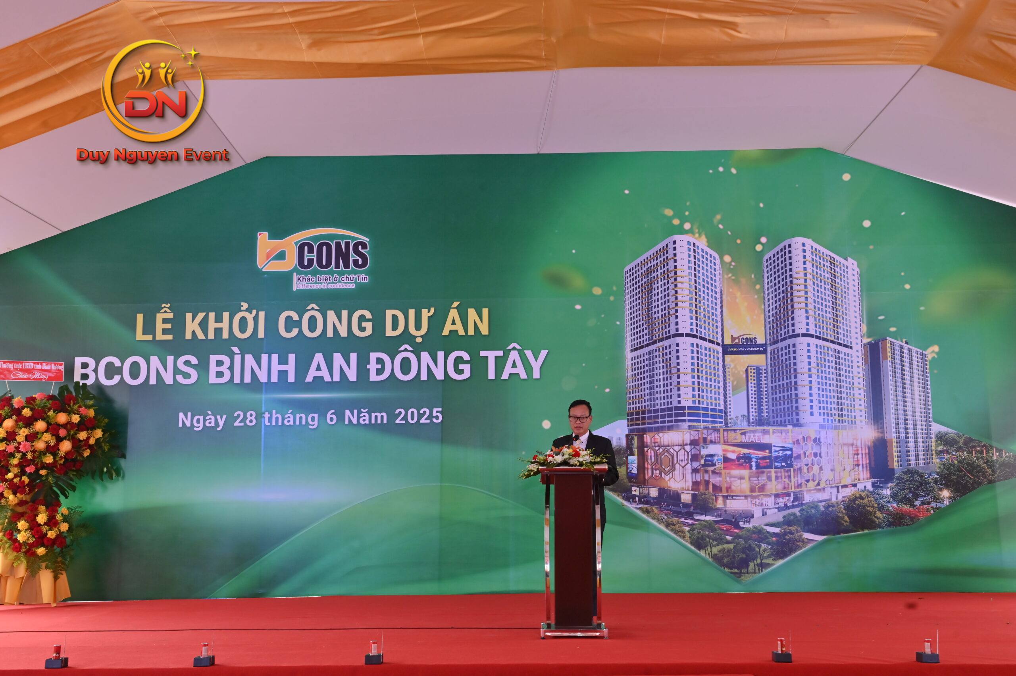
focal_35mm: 38
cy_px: 338
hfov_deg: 50.7
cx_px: 508
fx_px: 1072
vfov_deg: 35.0
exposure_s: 1/125
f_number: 6.3
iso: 400
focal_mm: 38
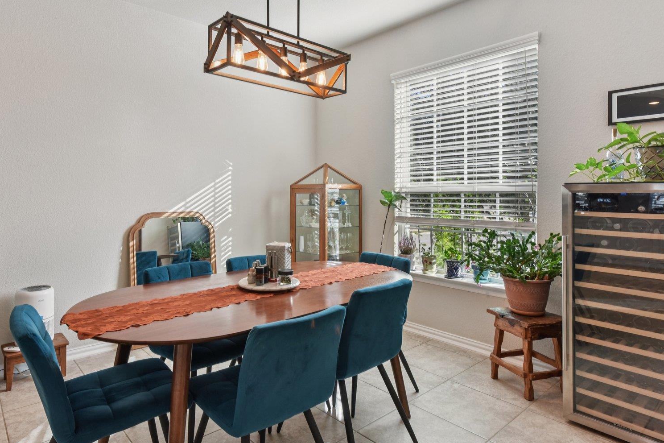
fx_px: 406
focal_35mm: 22
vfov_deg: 57.0
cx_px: 283
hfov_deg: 78.1
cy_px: 188
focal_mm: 16
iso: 400
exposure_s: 1/80
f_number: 8
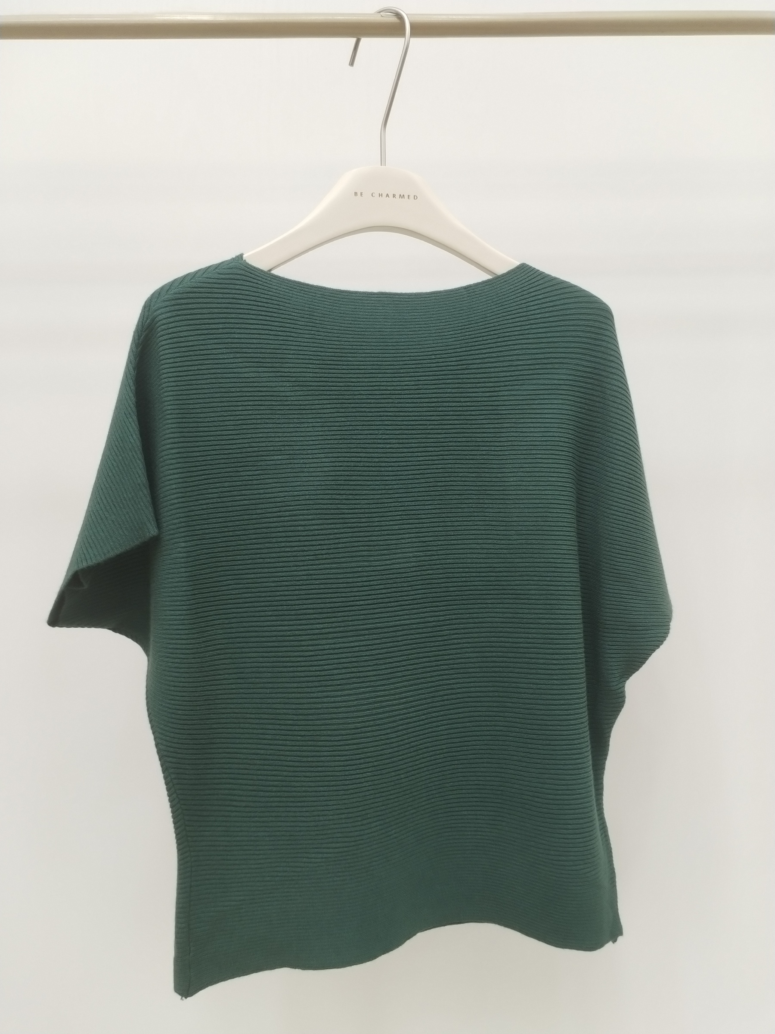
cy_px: 517
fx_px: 866
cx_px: 388
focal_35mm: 29
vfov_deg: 61.7
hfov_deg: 48.2
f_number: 1.8
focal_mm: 4.75
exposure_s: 1/60
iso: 212
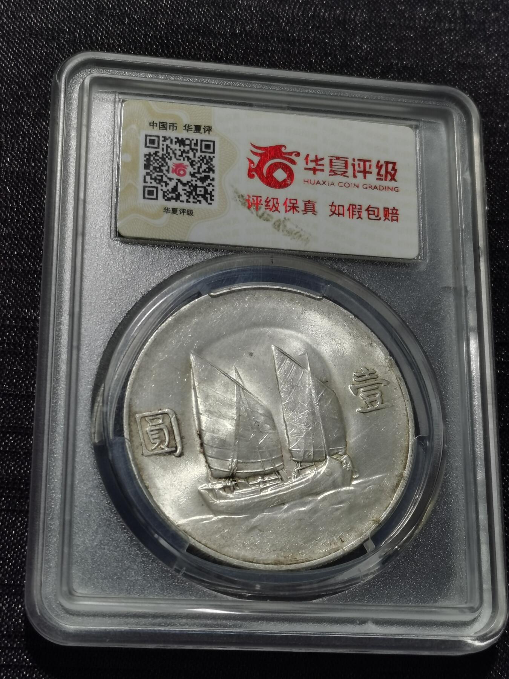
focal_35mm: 70
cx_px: 254
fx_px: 1372
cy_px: 340
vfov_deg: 27.8
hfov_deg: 21.0
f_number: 1.8
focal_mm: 5.58
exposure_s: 1/116
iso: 50
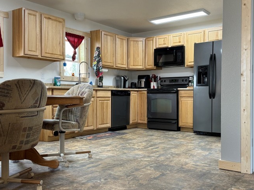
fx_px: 279
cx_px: 142
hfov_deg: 48.9
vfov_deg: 37.7
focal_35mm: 38
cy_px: 96
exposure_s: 1/120
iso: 160
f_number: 1.78
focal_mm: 6.76
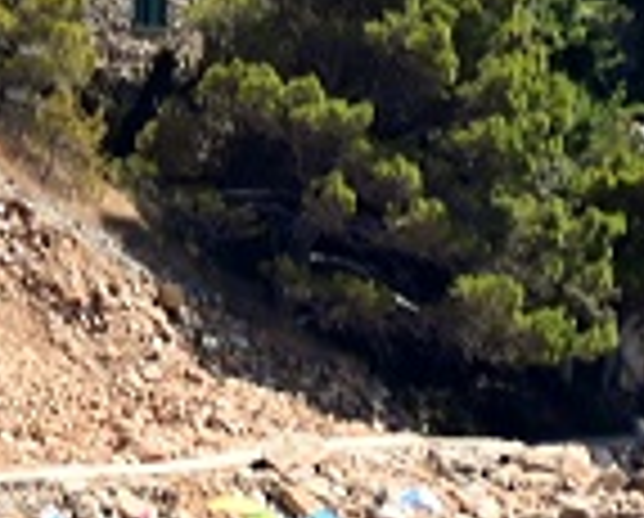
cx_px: -770
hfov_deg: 1.0
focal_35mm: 1965
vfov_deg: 0.8
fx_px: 37530
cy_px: -475
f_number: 5.6
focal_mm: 300
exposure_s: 1/320
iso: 110
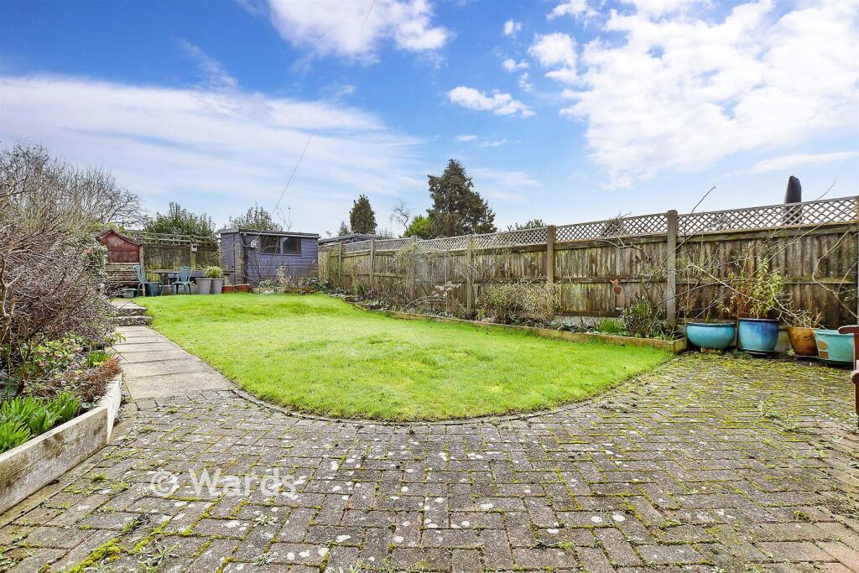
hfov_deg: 71.5
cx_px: 430
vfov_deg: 51.3
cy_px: 286
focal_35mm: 25
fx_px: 597
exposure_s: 1/250
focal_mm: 17
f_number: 8
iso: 160
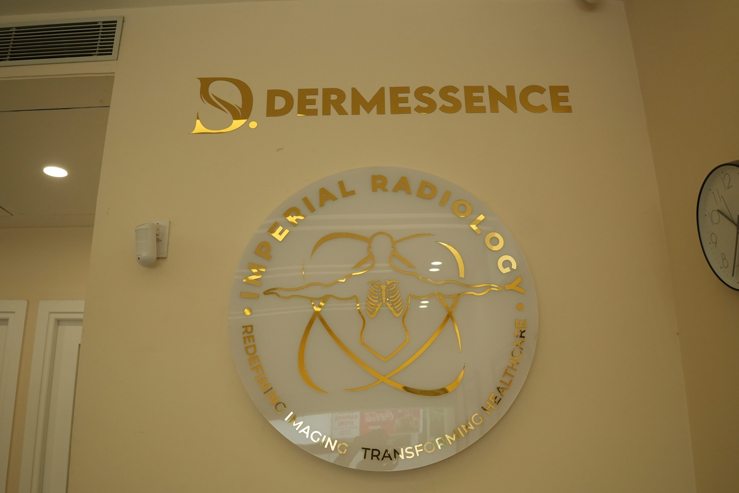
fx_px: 616
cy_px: 246
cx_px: 370
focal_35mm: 30
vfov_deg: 43.6
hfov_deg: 61.9
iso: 1600
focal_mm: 20
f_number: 4
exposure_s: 1/100
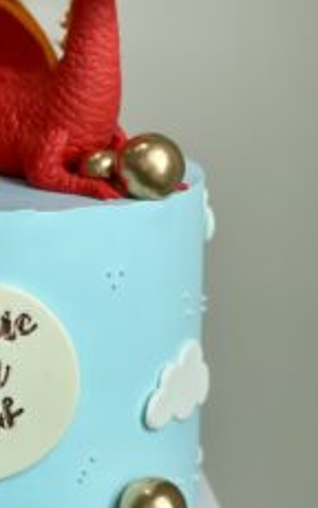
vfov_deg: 13.3
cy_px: 235
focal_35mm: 157
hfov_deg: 8.3
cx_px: -31
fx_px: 2174
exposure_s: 1/100
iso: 20
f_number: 2.2
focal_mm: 7.5
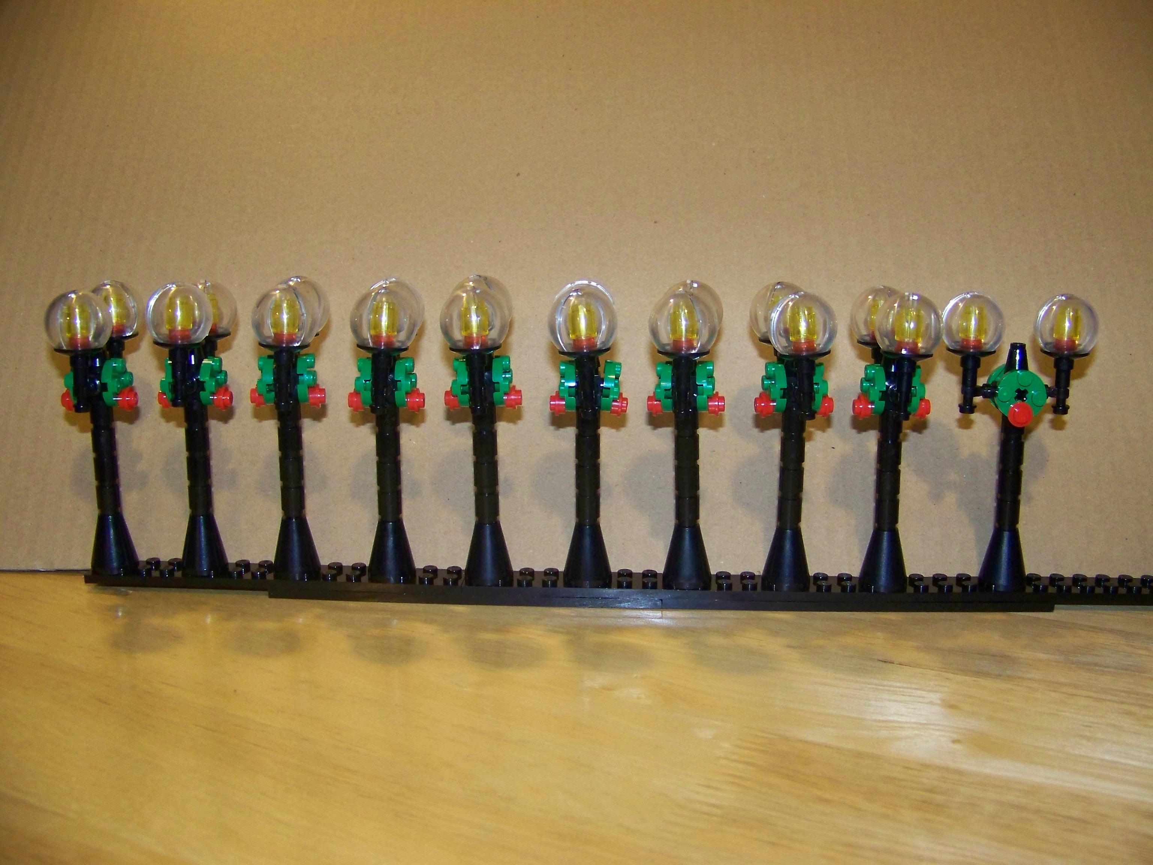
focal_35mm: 36
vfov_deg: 39.7
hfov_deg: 51.4
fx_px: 1199
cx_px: 576
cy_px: 432
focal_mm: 5.85
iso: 200
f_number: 2.8
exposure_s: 1/30
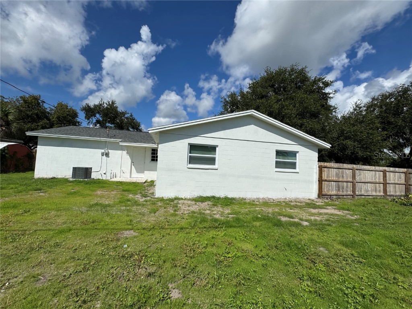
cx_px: 206
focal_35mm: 14
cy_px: 154
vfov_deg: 85.7
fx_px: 167
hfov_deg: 102.1
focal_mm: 2.22
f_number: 2.2
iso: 40
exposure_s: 1/4926
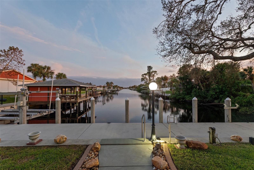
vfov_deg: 77.3
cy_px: 85
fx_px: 106
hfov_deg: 100.4
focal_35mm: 15
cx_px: 127
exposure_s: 1/6
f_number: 5.6
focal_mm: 10
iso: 500
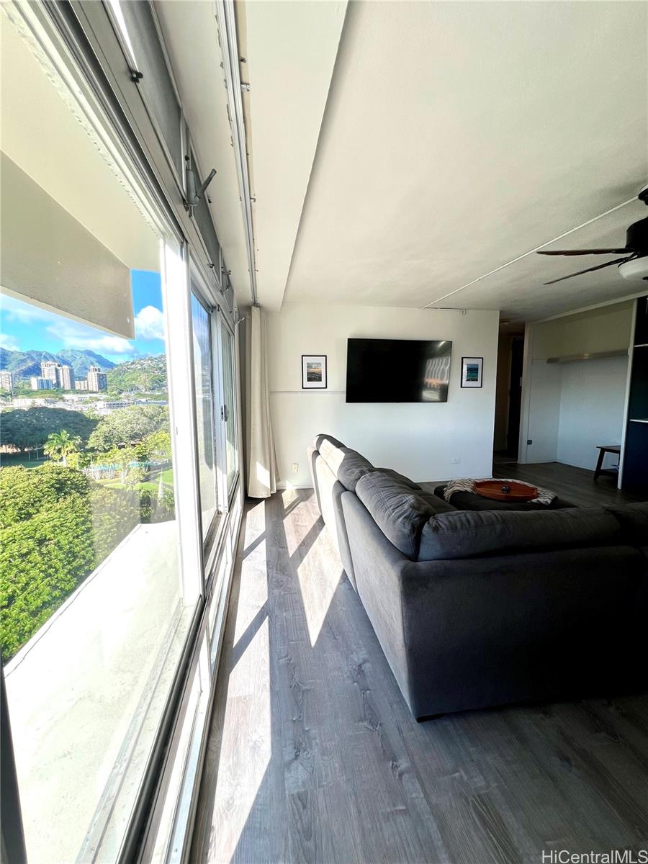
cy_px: 432
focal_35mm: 13
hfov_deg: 89.9
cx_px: 324
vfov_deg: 106.2
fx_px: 324
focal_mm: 1.57
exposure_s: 1/297
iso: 32
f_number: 1.8
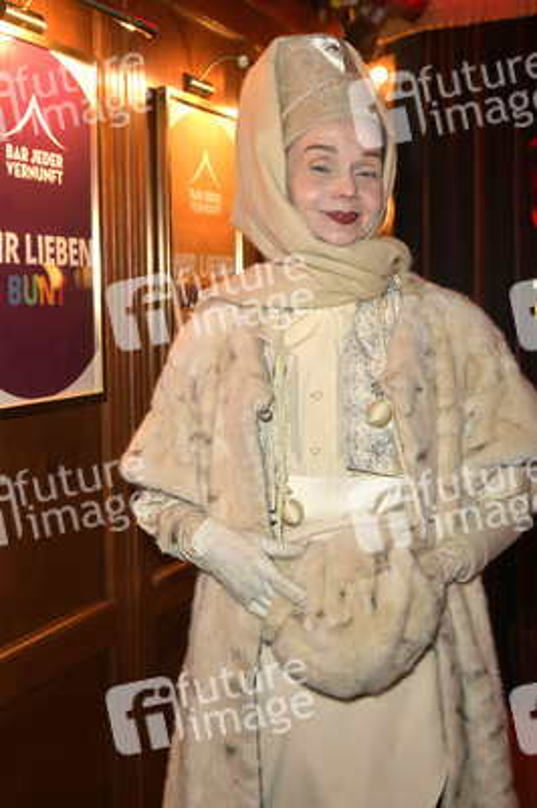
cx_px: 268
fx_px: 1076
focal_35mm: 48
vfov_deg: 41.1
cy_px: 404
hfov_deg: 28.0
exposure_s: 1/250
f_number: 6.3
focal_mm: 48
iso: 2500
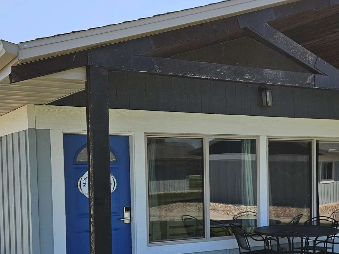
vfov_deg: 24.9
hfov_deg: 32.6
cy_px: 191
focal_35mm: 58
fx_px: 568
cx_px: 254
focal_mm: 5.4
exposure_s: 1/1328
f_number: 1.8
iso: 25
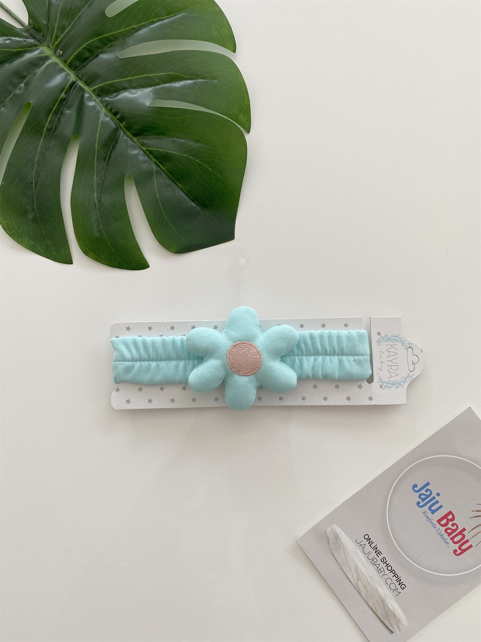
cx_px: 240
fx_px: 482
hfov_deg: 53.1
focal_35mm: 26
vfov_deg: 67.3
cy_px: 321
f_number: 1.8
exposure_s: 1/121
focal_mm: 4.25
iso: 80
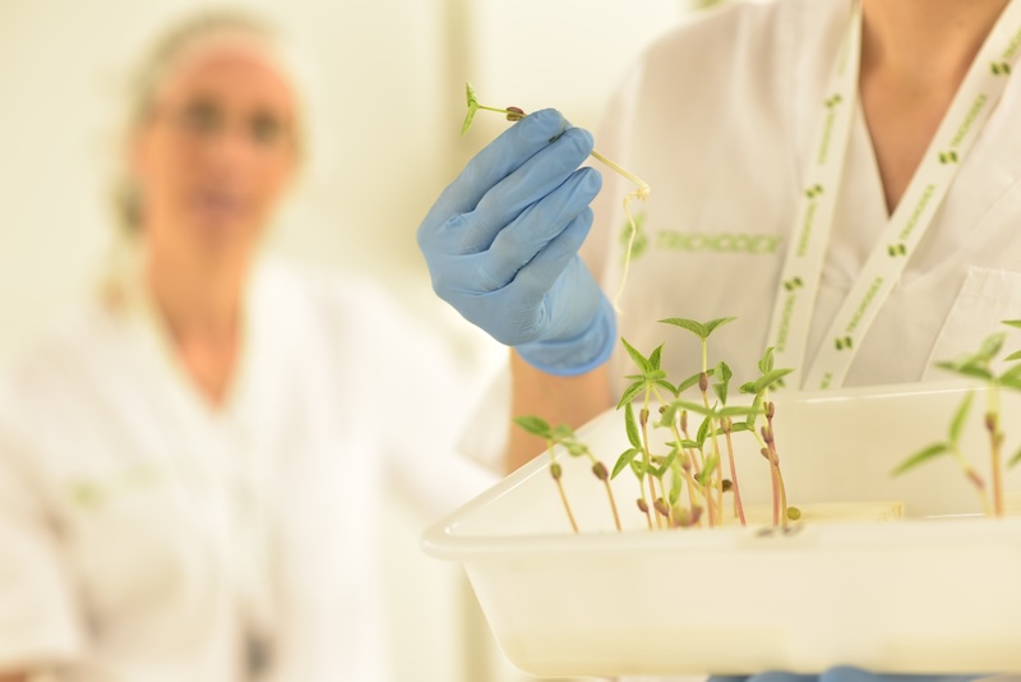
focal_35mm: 85
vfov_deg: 16.1
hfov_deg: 23.9
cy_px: 341
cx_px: 510
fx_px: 2411
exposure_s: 1/200
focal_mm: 85
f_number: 3.2
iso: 200
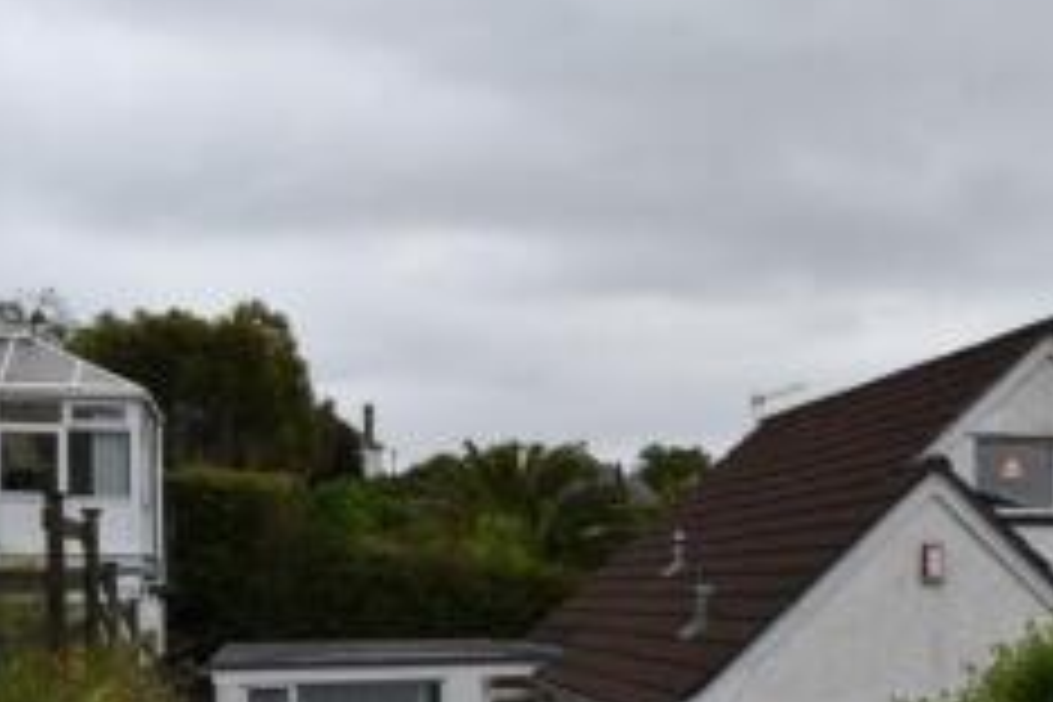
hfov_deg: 33.9
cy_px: 641
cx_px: 986
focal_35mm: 55
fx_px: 1609
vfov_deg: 23.9
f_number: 8
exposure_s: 1/250
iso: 200
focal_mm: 18
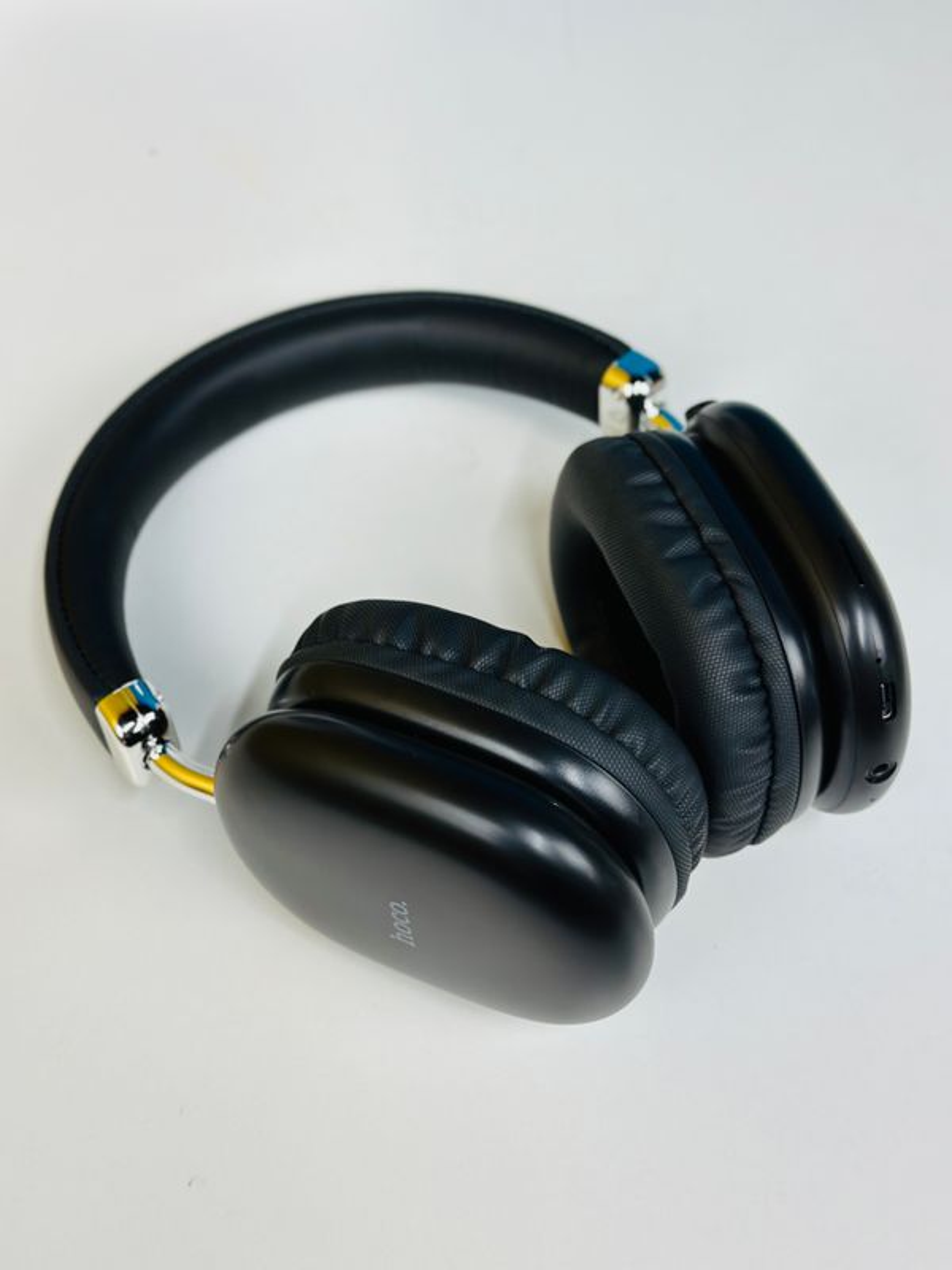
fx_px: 1760
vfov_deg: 39.7
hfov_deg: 30.3
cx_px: 476
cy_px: 635
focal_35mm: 48
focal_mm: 6.86
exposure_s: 1/100
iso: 80
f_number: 1.78
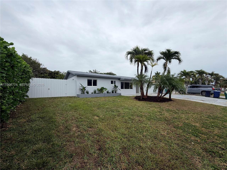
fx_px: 92
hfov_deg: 102.1
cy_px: 85
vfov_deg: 85.7
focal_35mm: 14
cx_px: 114
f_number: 2.2
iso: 32
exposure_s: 1/770
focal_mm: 2.22
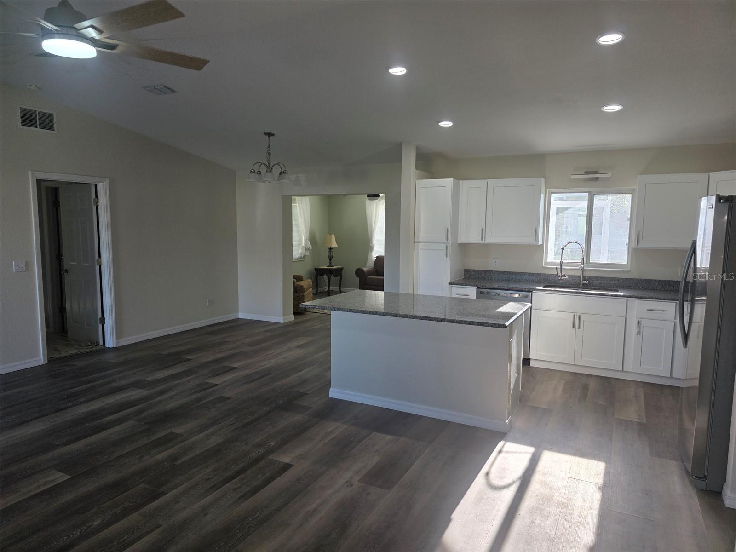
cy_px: 276
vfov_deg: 58.9
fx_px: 489
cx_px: 368
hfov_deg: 73.9
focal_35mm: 23
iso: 25
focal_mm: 6.3
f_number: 1.7
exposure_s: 1/120
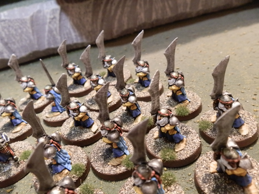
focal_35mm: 28
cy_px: 97
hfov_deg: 63.4
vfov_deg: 49.7
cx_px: 130
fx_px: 209
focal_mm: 5
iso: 400
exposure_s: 1/50
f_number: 3.1
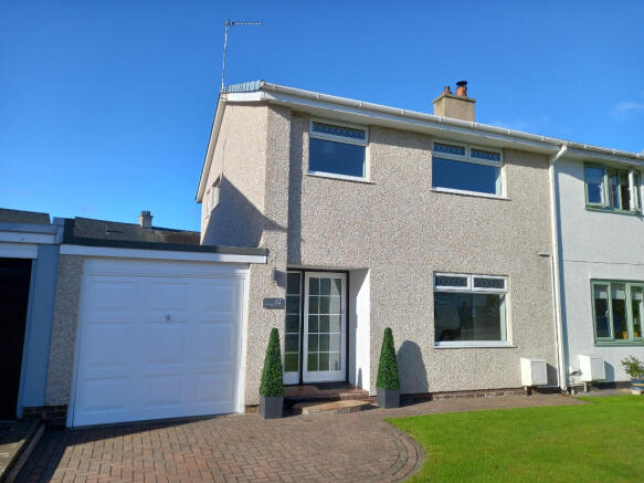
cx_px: 322
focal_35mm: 25
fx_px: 465
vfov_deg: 54.9
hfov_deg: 69.4
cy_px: 242
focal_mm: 4.6
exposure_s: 1/724
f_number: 2
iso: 25
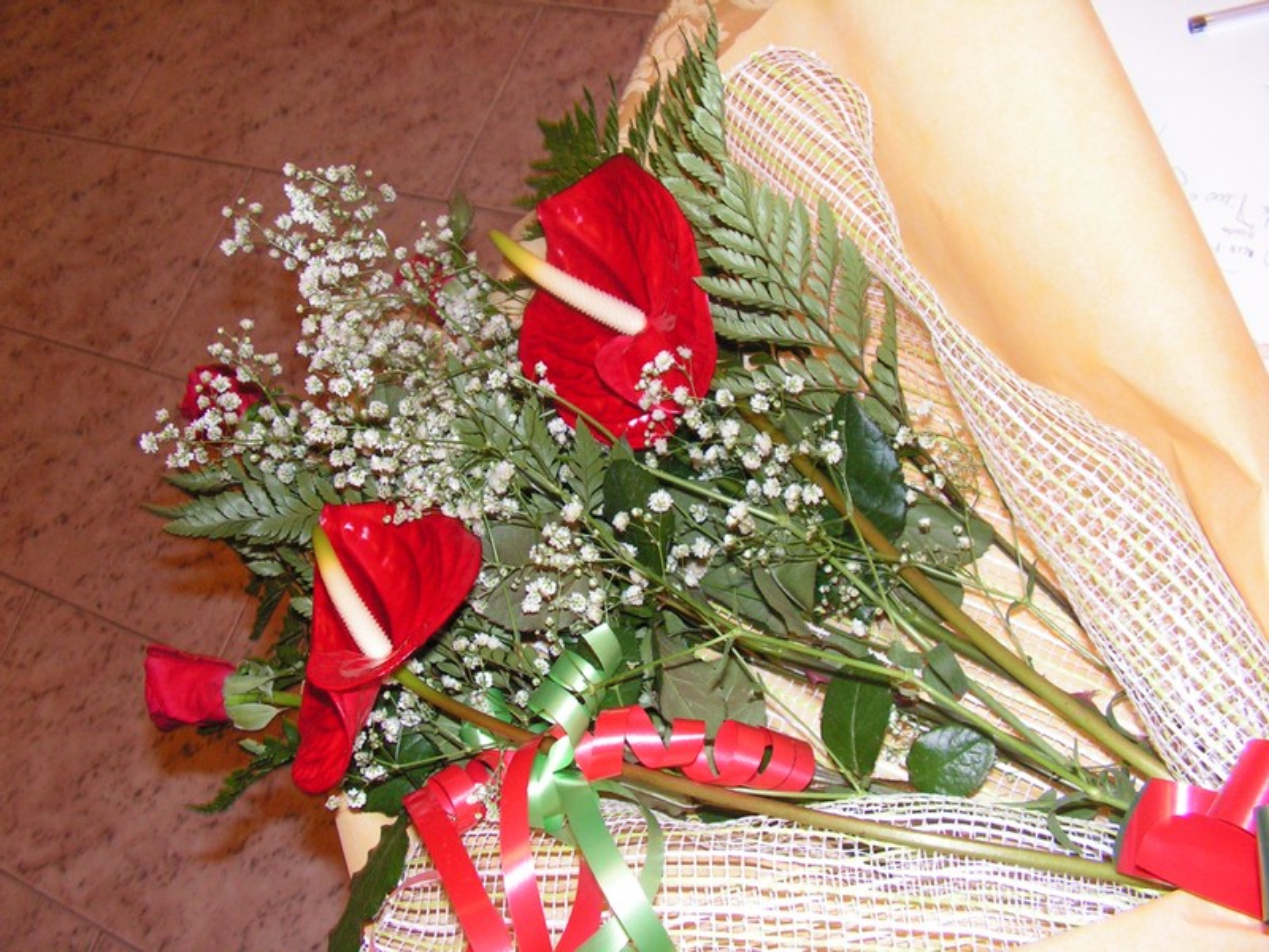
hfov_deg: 51.4
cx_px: 634
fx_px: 1320
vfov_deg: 39.7
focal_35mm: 36
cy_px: 476
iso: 200
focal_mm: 6
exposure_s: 1/40
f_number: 3.2
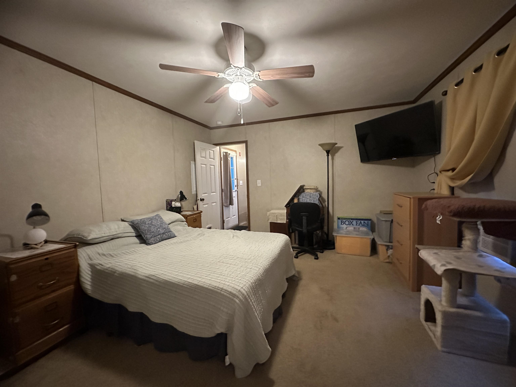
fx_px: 209
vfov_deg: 85.7
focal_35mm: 14
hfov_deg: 102.1
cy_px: 194
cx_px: 258
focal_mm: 2.22
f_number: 2.2
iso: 1250
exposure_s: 1/60
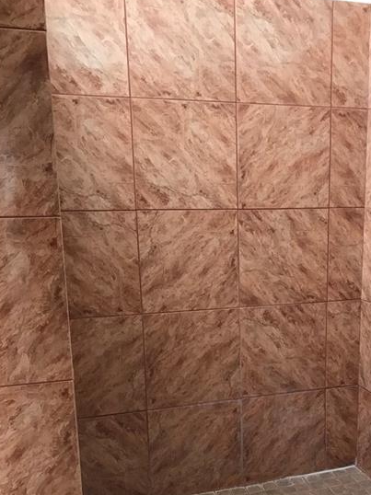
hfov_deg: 35.5
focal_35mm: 40
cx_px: 258
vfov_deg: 46.2
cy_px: 326
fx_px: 572
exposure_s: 1/20
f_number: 1.8
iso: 40
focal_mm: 3.99
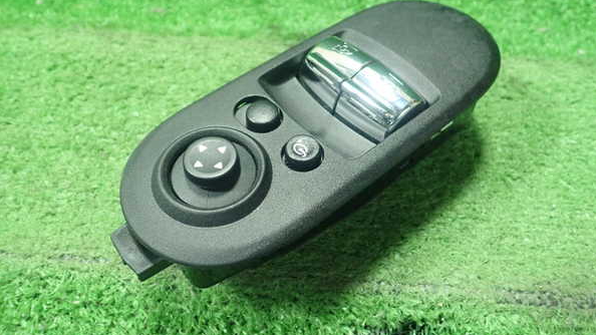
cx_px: 300
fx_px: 521
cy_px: 141
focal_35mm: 33
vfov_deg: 35.6
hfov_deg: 59.5
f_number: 2.3
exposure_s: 1/100
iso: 800
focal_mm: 5.5
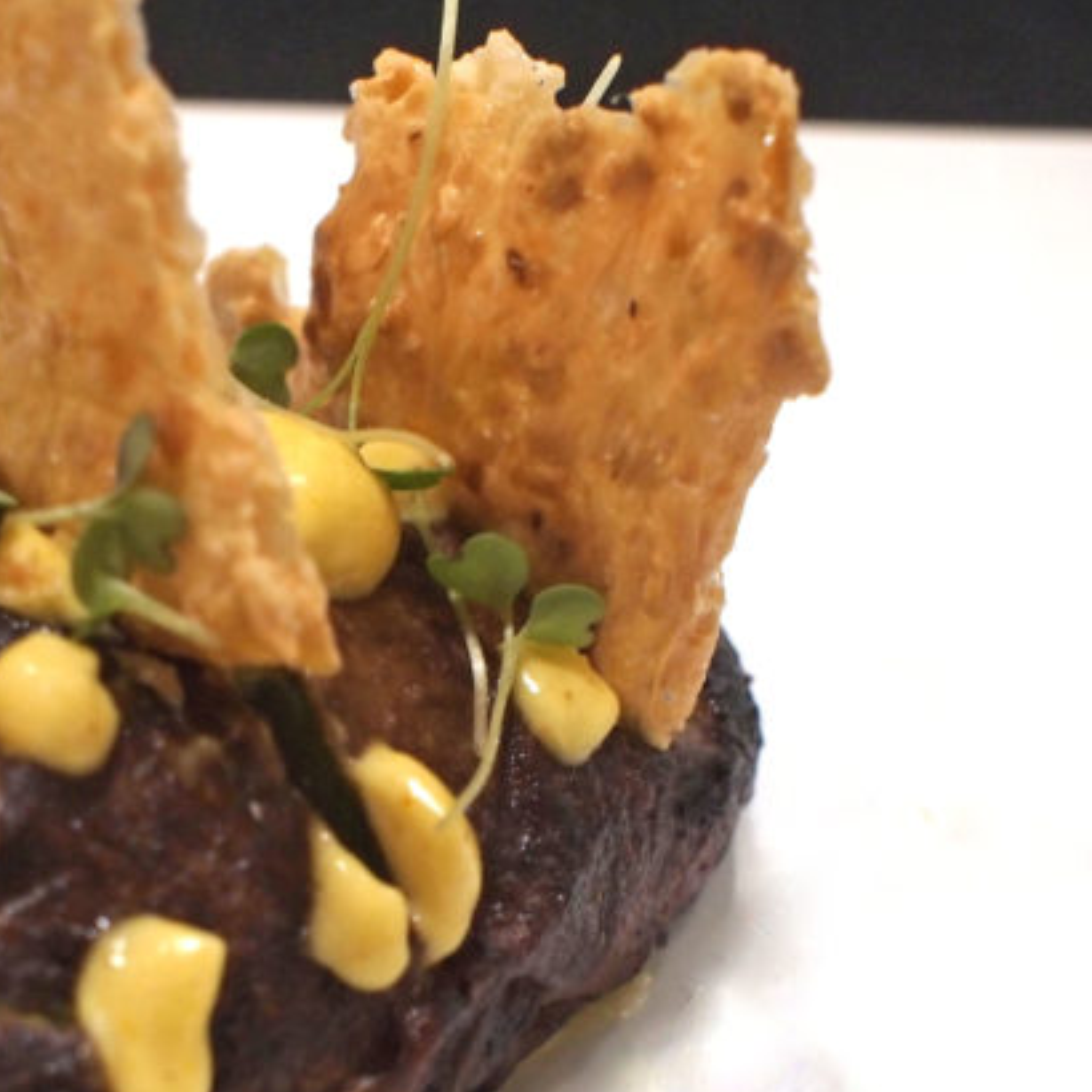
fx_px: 2677
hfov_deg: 22.9
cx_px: 349
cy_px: 977
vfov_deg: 22.5
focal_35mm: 75
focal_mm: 17
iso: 800
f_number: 4
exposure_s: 1/20
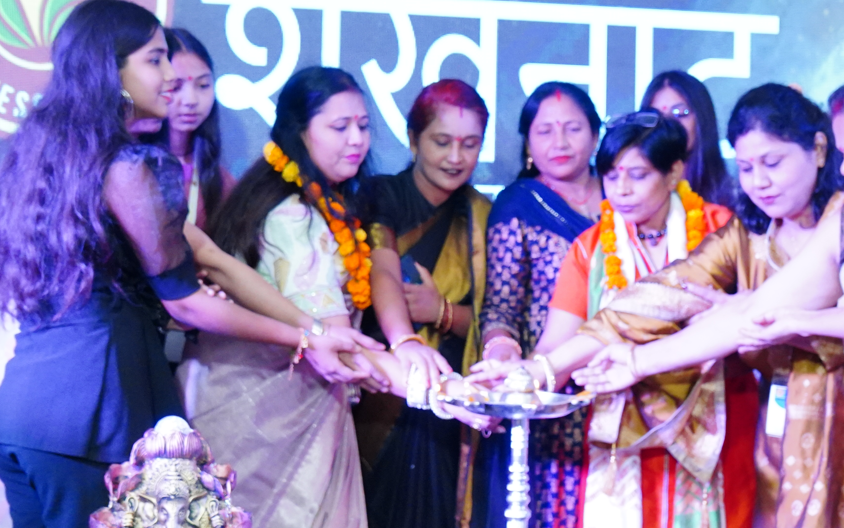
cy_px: 264
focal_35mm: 64
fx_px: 1472
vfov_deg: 20.3
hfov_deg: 31.9
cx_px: 520
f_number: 6.3
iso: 5000
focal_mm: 36
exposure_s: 1/160
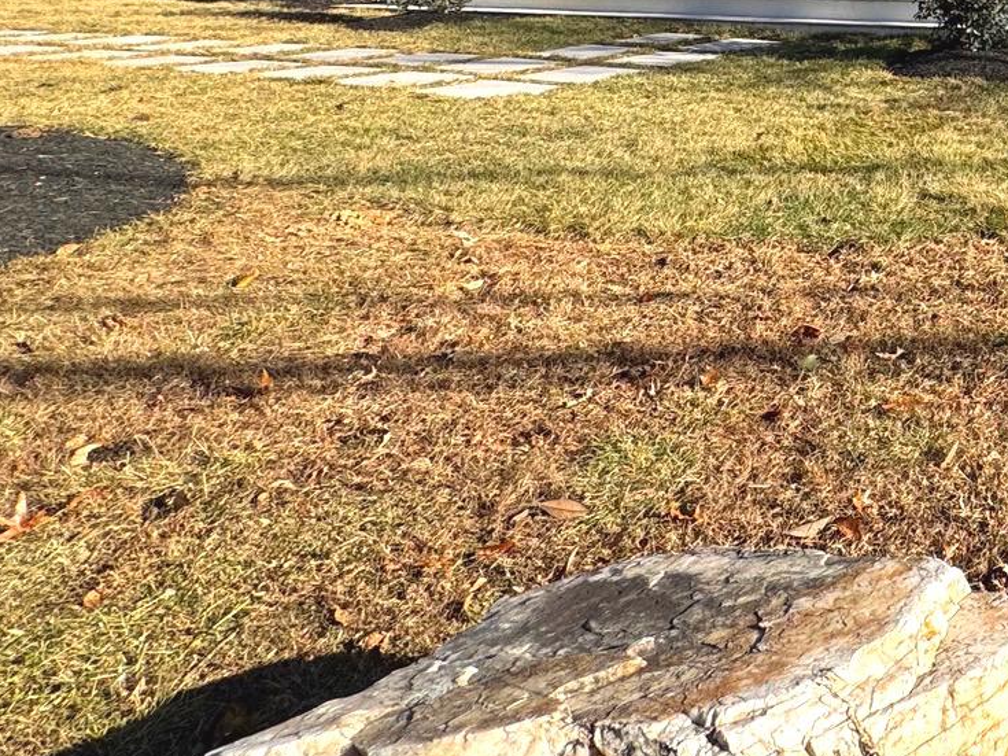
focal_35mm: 39
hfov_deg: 34.2
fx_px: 1135
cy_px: -48
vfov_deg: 32.9
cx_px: 1311
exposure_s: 1/1020
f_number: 2.2
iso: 50
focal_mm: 2.22
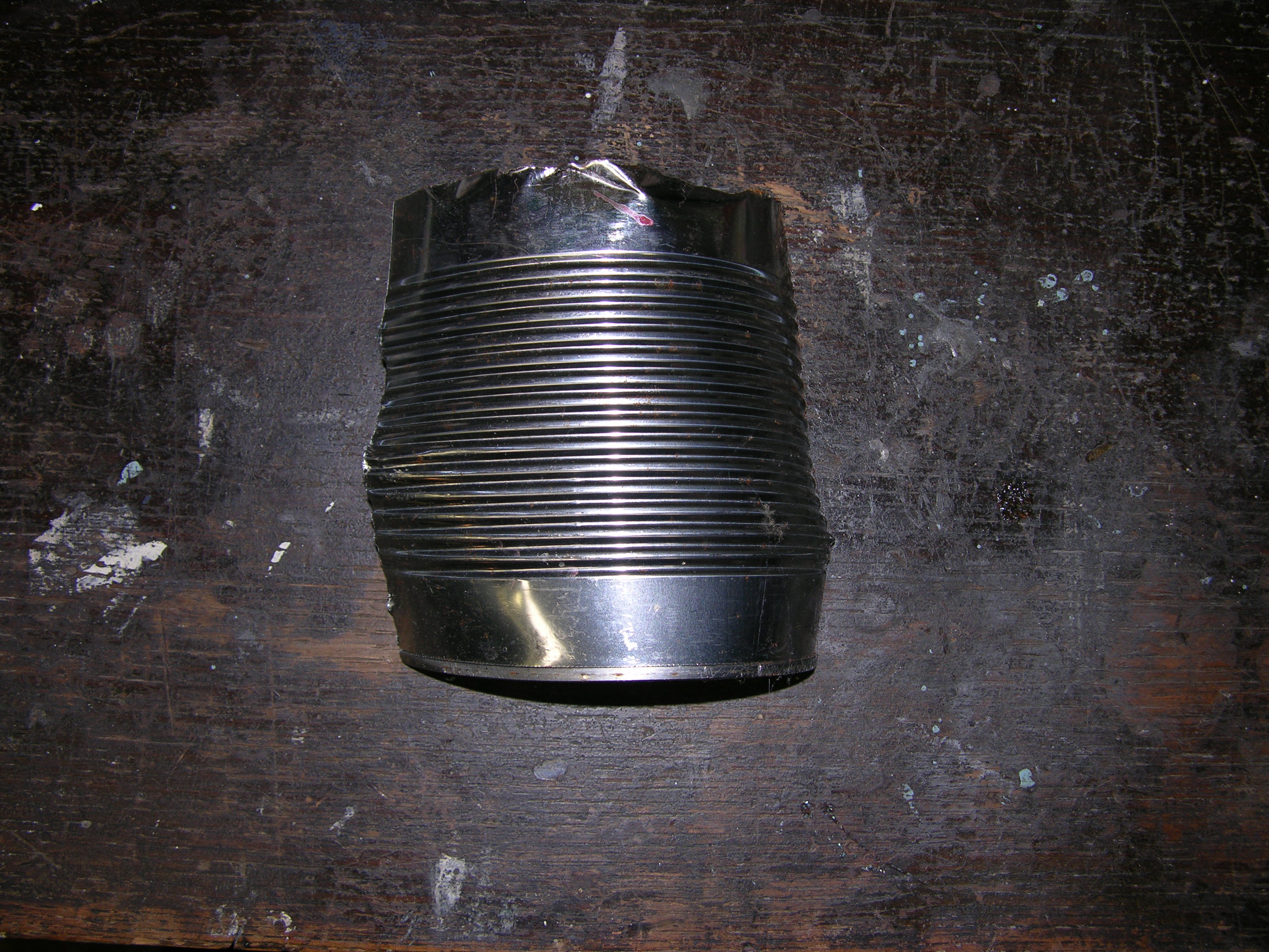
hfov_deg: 51.3
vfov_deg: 39.7
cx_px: 649
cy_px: 470
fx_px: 1320
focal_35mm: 36
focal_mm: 8.9
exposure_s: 1/60.1
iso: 50
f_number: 2.8
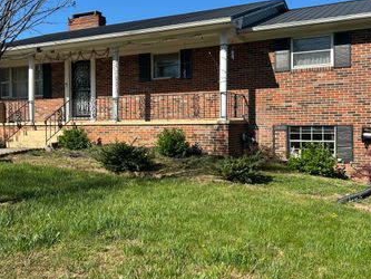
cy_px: 127
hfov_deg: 47.8
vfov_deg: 36.8
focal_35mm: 39
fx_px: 418
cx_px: 170
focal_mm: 5.7
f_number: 1.5
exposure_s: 1/2915
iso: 50
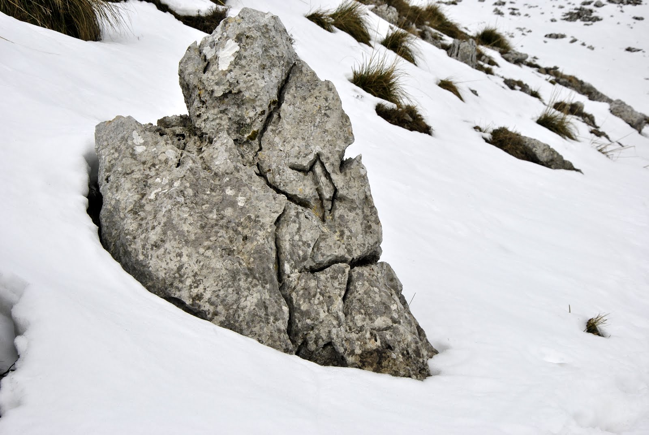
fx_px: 1300
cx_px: 324
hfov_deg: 28.0
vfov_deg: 19.0
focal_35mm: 72
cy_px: 218
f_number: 10
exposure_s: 1/400
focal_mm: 48
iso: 200
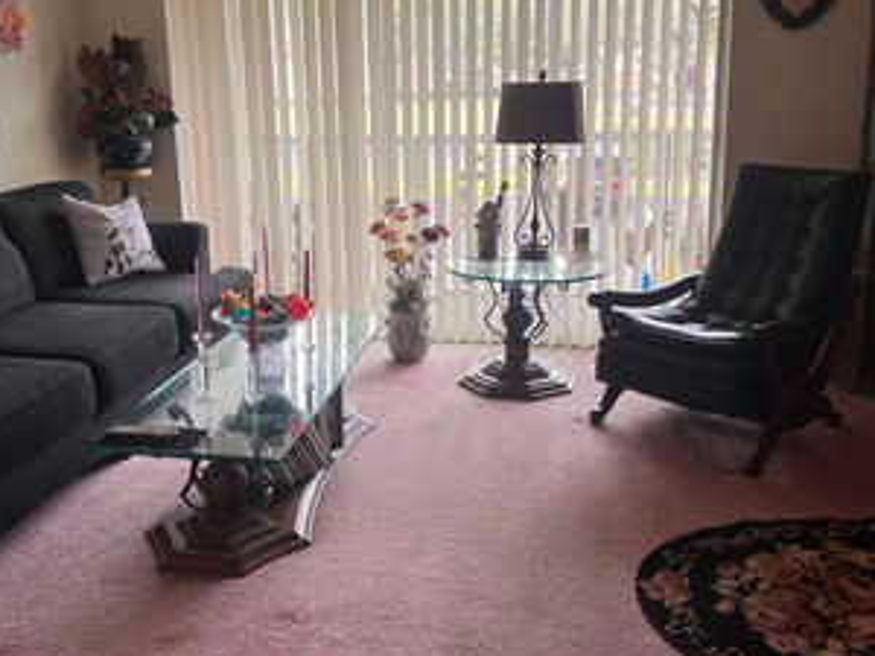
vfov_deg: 38.6
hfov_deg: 50.0
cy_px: 274
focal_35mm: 37
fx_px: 935
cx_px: 378
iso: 100
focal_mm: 5.7
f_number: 1.5
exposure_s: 1/120
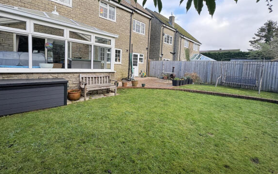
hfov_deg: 101.5
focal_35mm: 15
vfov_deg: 74.2
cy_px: 73
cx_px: 138
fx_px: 114
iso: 64
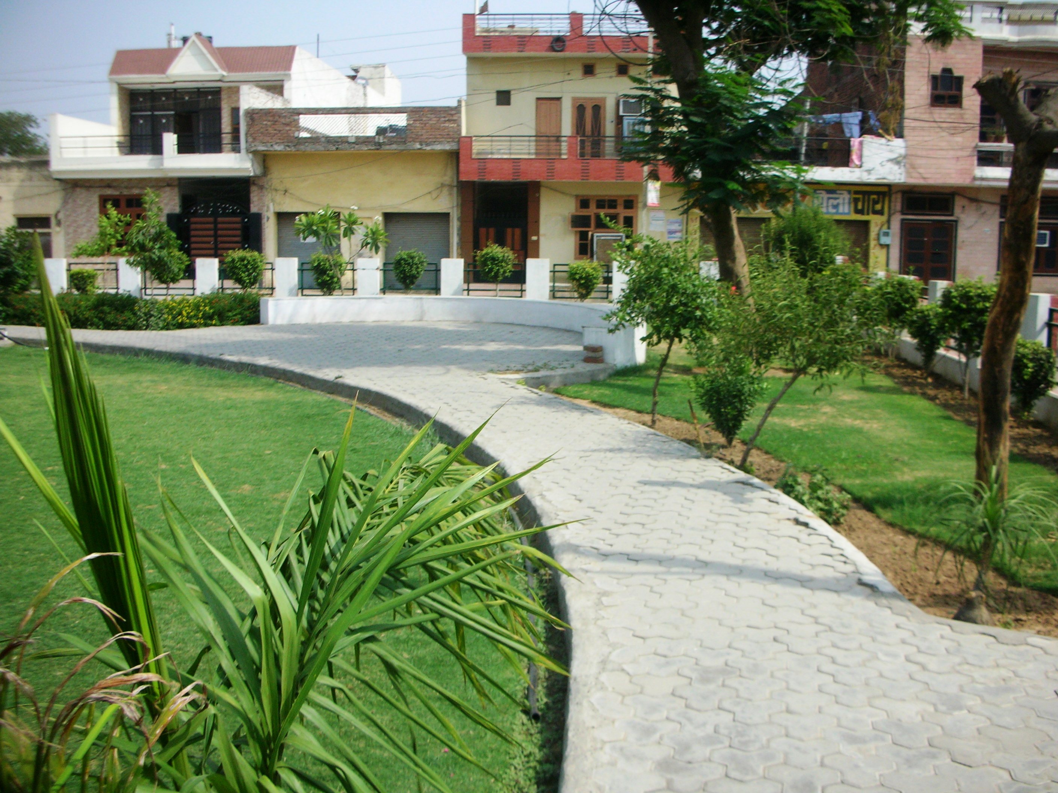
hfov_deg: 52.6
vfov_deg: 40.7
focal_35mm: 35
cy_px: 396
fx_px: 1070
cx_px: 529
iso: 50
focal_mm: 5.8
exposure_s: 1/100
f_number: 8.5
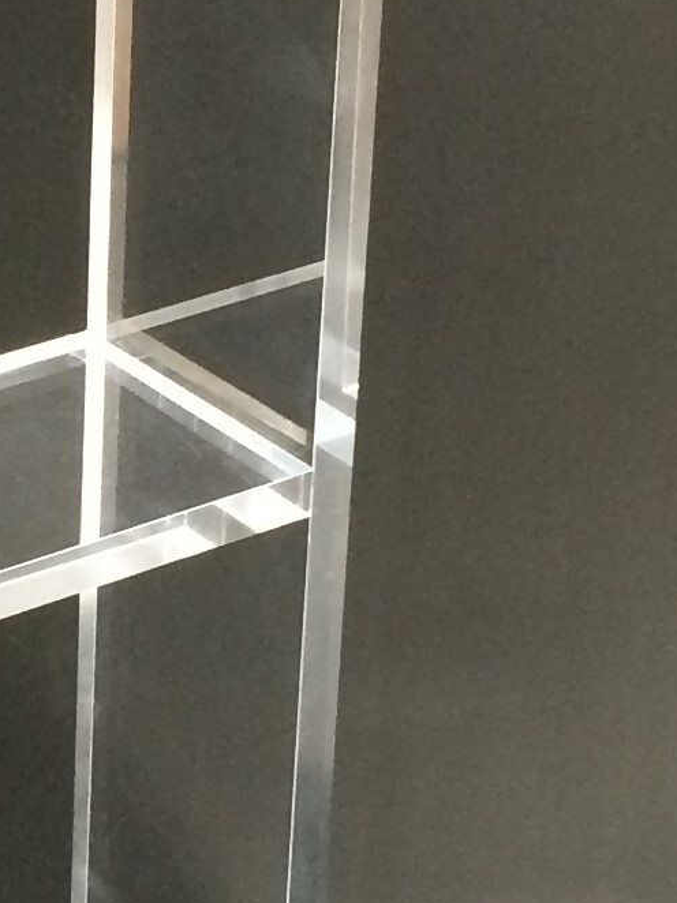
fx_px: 3731
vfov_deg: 13.8
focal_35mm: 143
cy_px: 441
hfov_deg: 10.3
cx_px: -35
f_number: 2.2
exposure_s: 1/33
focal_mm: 4.15
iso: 200
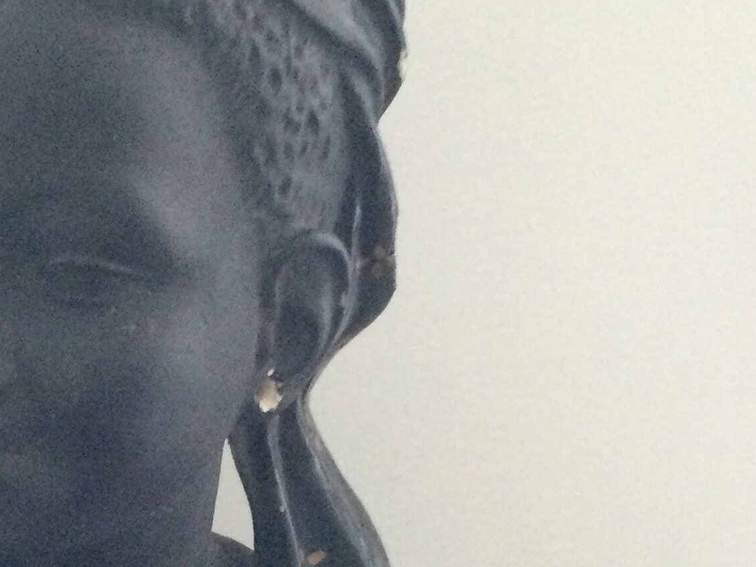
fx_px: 1944
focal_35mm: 89
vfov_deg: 16.4
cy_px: 523
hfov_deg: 21.8
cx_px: 167
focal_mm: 3.3
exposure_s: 1/17
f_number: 2.4
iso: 400
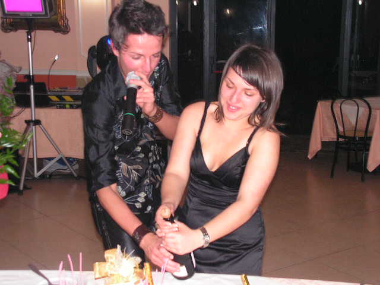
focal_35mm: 57
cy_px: 142
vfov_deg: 25.7
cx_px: 190
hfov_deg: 33.8
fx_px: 626
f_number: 3.3
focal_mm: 9.6
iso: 200
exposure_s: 1/60
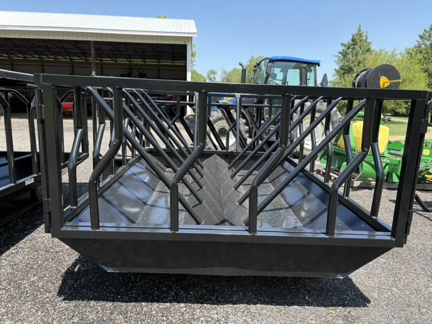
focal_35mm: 26
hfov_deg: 67.3
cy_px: 162
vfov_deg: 53.1
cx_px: 216
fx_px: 324
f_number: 1.6
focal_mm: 5.96
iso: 64
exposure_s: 1/959
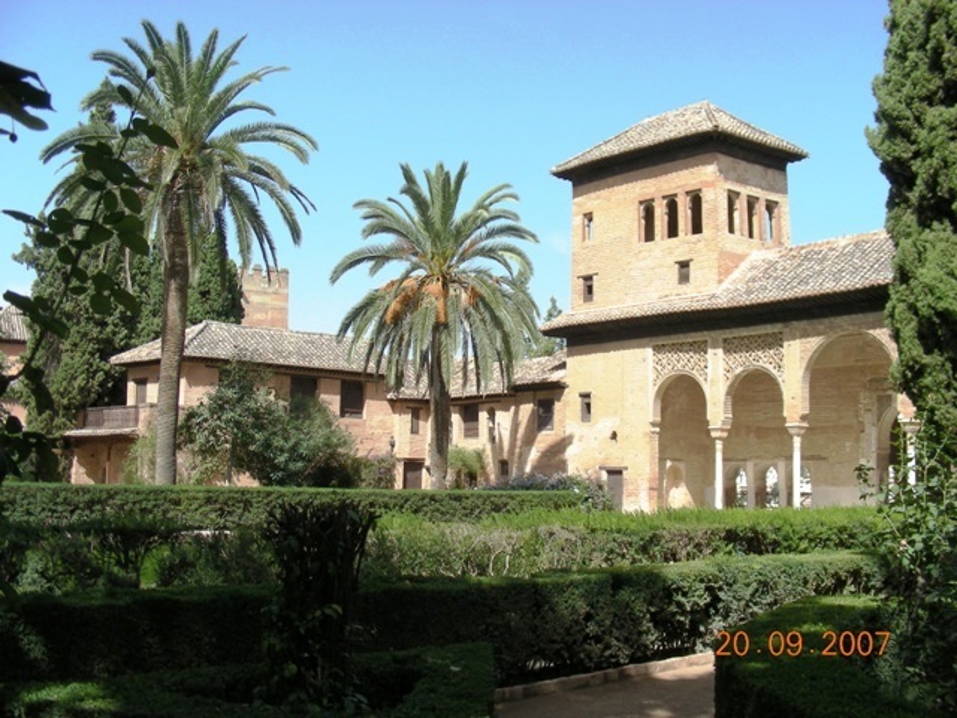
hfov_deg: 49.0
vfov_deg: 37.7
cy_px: 359
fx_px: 1051
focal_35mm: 38
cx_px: 478
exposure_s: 1/312
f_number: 4
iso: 50
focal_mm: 6.3
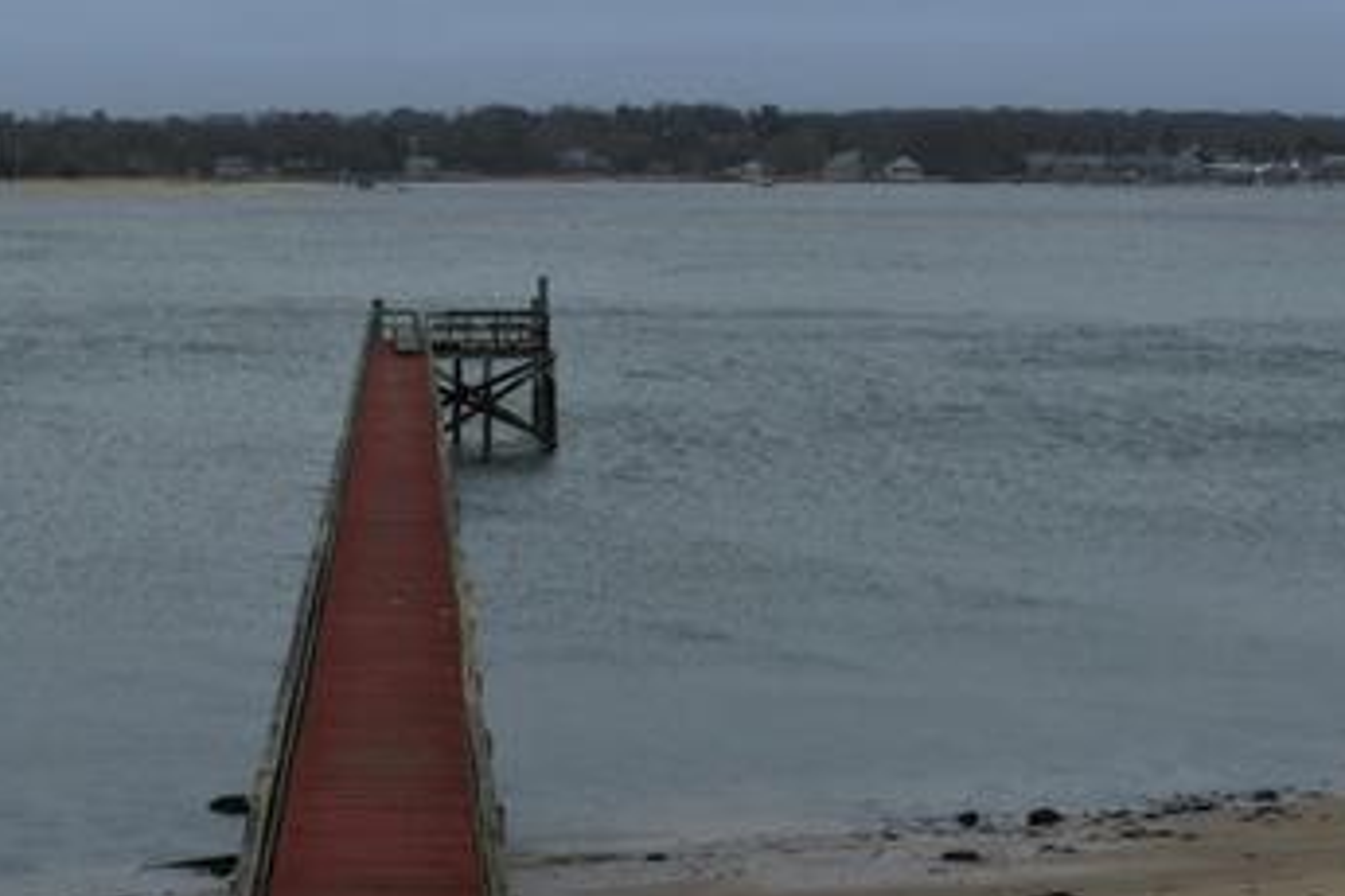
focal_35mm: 83
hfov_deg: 24.4
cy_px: 0
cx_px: 460
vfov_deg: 16.1
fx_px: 3101
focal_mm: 10.26
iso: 100
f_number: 10
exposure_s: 1/240
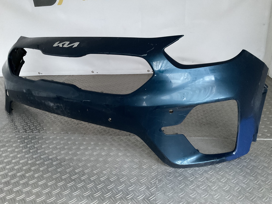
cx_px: 136
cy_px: 102
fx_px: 228
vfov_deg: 48.2
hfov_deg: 61.7
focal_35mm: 29
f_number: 1.8
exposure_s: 1/25
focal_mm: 3
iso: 400
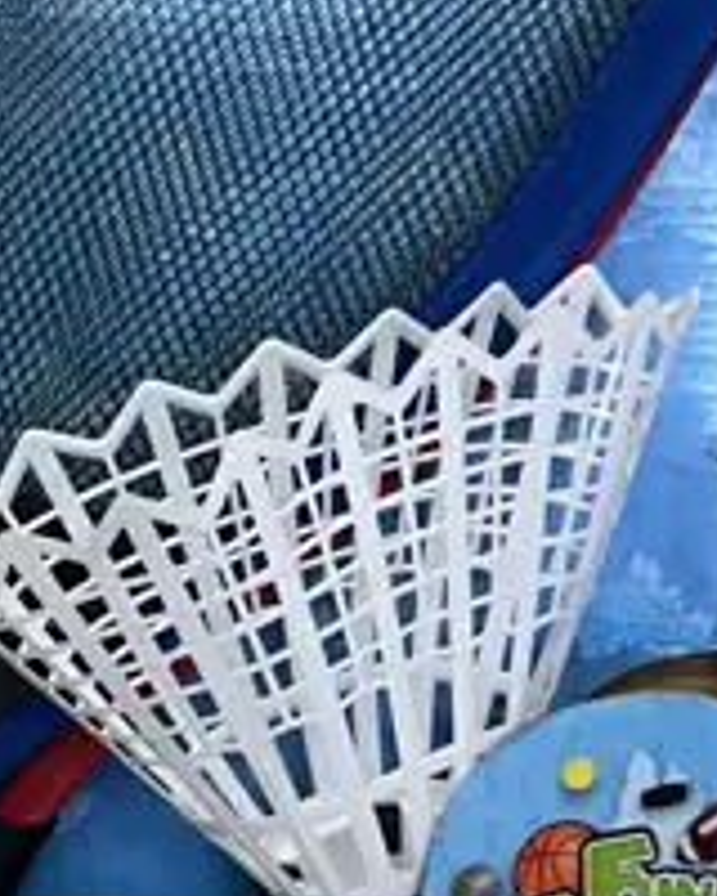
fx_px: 3183
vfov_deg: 16.0
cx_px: -448
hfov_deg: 12.1
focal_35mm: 120
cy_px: 672
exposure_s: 1/100
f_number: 1.78
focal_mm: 6.86
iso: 100
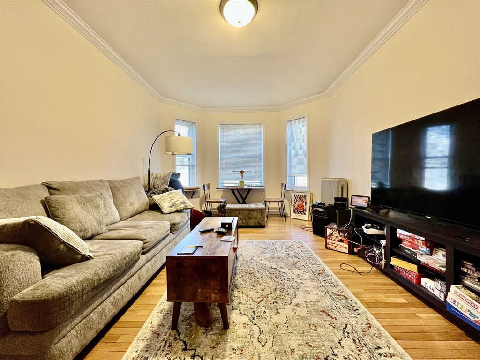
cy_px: 180
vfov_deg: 89.9
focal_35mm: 13
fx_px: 180
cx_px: 240
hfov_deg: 106.2
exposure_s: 1/60
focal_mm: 1.57
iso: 160
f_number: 1.8
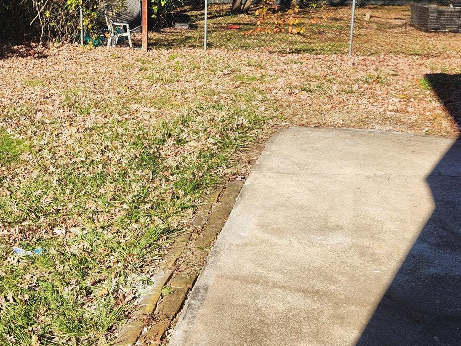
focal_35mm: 43
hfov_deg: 42.3
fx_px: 573
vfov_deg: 33.4
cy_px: 122
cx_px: 109
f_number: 1.8
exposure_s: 1/976
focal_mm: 5.4
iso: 20
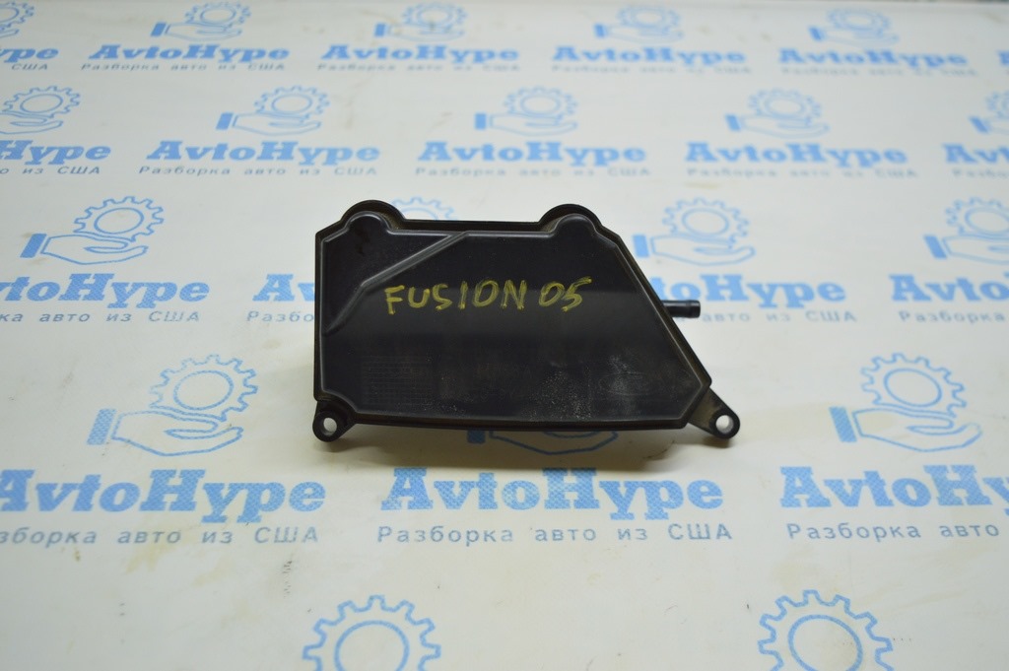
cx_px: 504
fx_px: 1050
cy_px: 336
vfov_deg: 35.4
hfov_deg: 51.3
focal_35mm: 38
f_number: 4
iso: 400
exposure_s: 1/60
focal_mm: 25
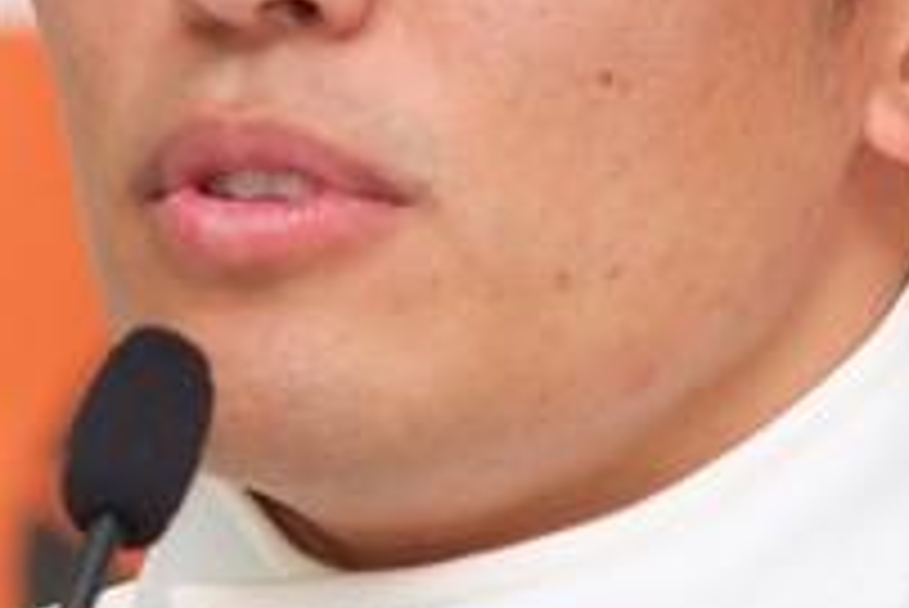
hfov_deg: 2.1
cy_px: 243
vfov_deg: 1.4
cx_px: 324
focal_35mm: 961
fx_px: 24282
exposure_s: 1/250
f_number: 2.8
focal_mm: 180
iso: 400
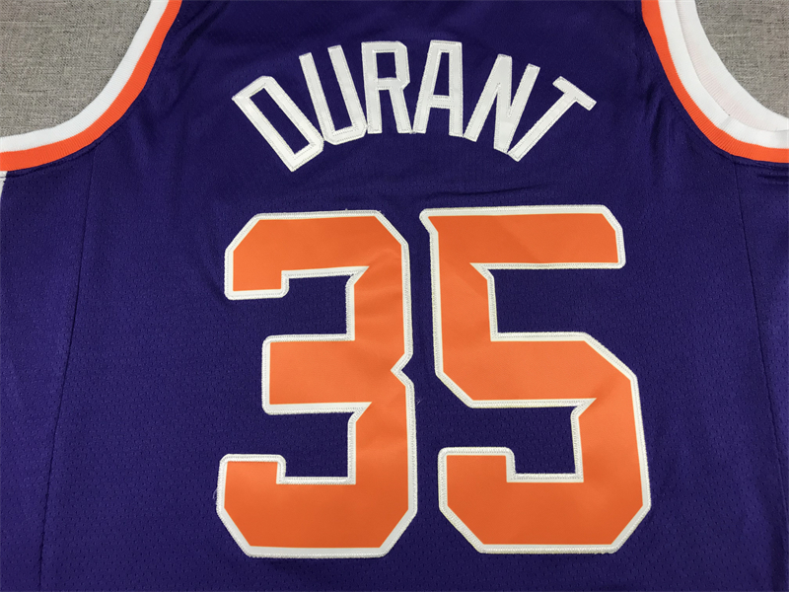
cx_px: 394
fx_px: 638
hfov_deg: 63.4
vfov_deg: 49.7
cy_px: 296
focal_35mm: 28
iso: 40
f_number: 1.8
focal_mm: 3.99
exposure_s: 1/100
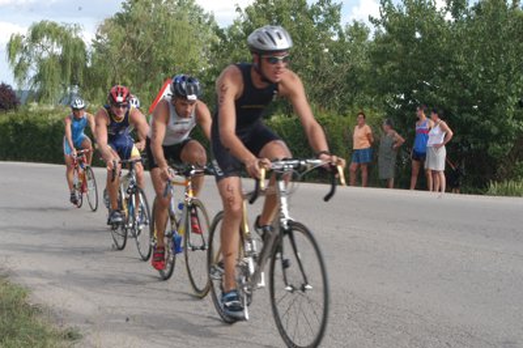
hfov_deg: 29.3
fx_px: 1002
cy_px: 174
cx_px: 262
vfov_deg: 19.7
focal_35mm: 69
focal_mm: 46
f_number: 9
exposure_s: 1/320
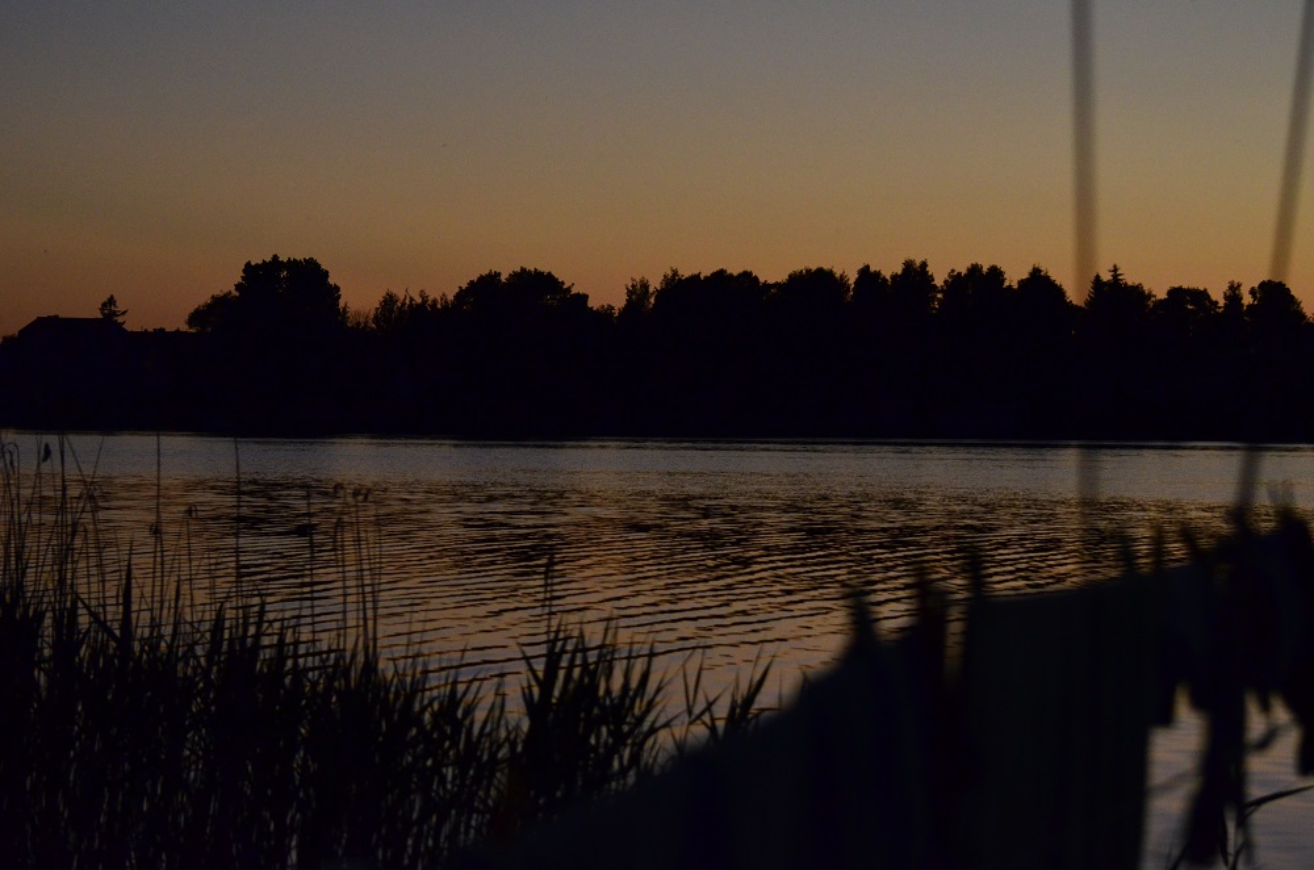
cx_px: 657
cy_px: 435
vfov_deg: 13.0
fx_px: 3824
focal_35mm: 105
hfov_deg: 19.5
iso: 2000
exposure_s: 1/800
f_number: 4.5
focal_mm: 70
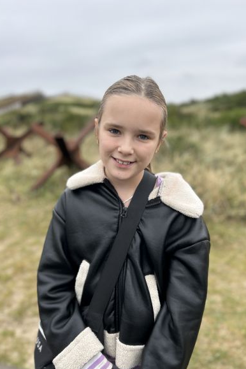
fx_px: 287
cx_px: 119
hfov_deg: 46.4
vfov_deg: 65.5
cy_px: 186
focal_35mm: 28
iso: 50
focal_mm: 5.7
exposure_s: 1/387
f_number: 1.5
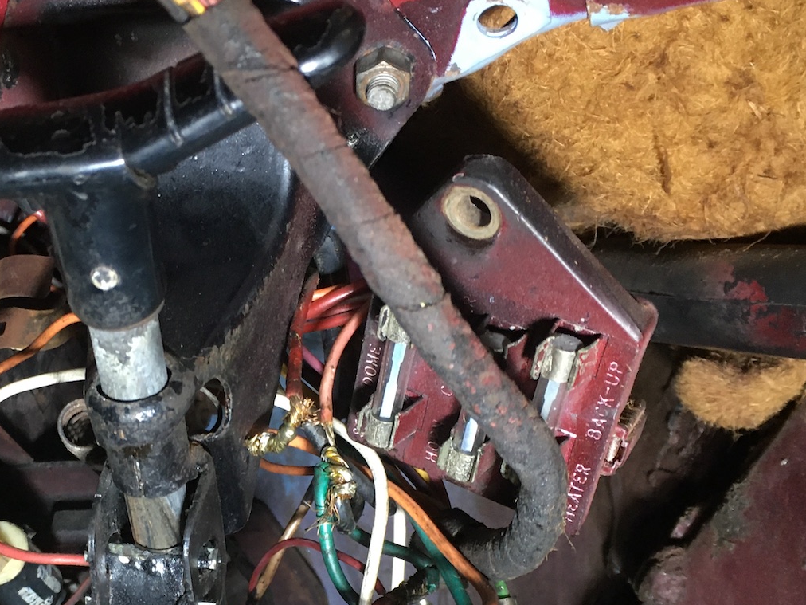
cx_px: 202
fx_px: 1281
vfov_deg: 26.0
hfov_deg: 34.2
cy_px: 497
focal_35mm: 55
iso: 125
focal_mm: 4.15
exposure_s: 1/33
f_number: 2.2
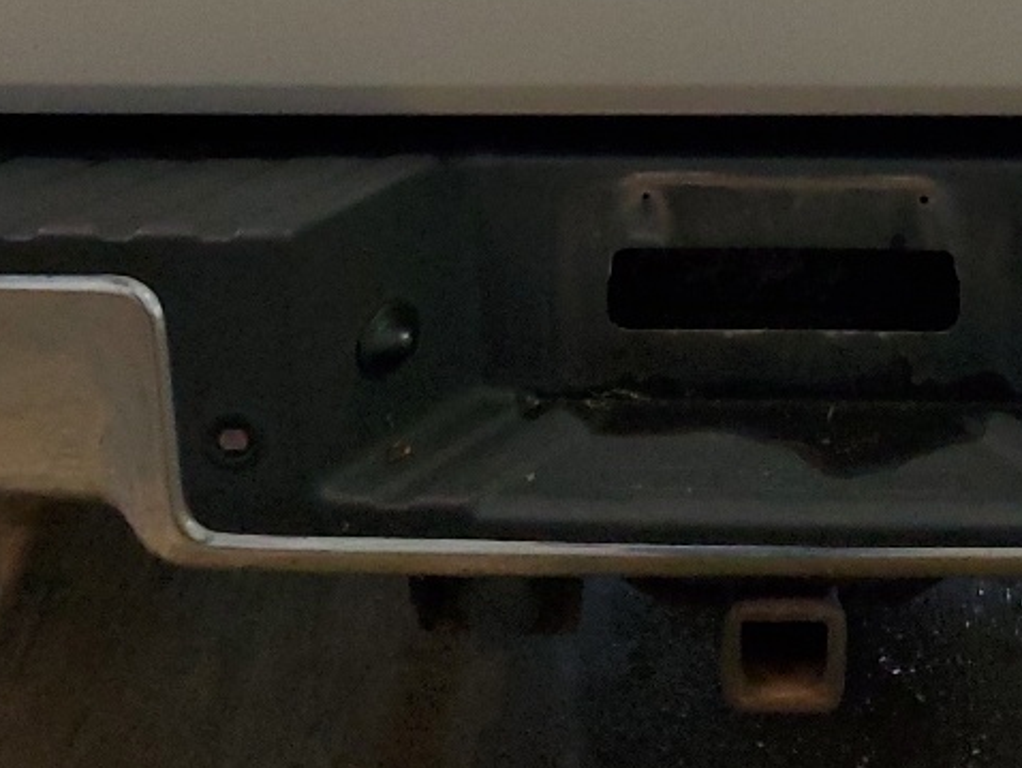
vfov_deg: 15.7
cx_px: 810
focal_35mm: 87
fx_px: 2570
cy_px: -370
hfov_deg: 22.2
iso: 235
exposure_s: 1/60.2
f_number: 1.5
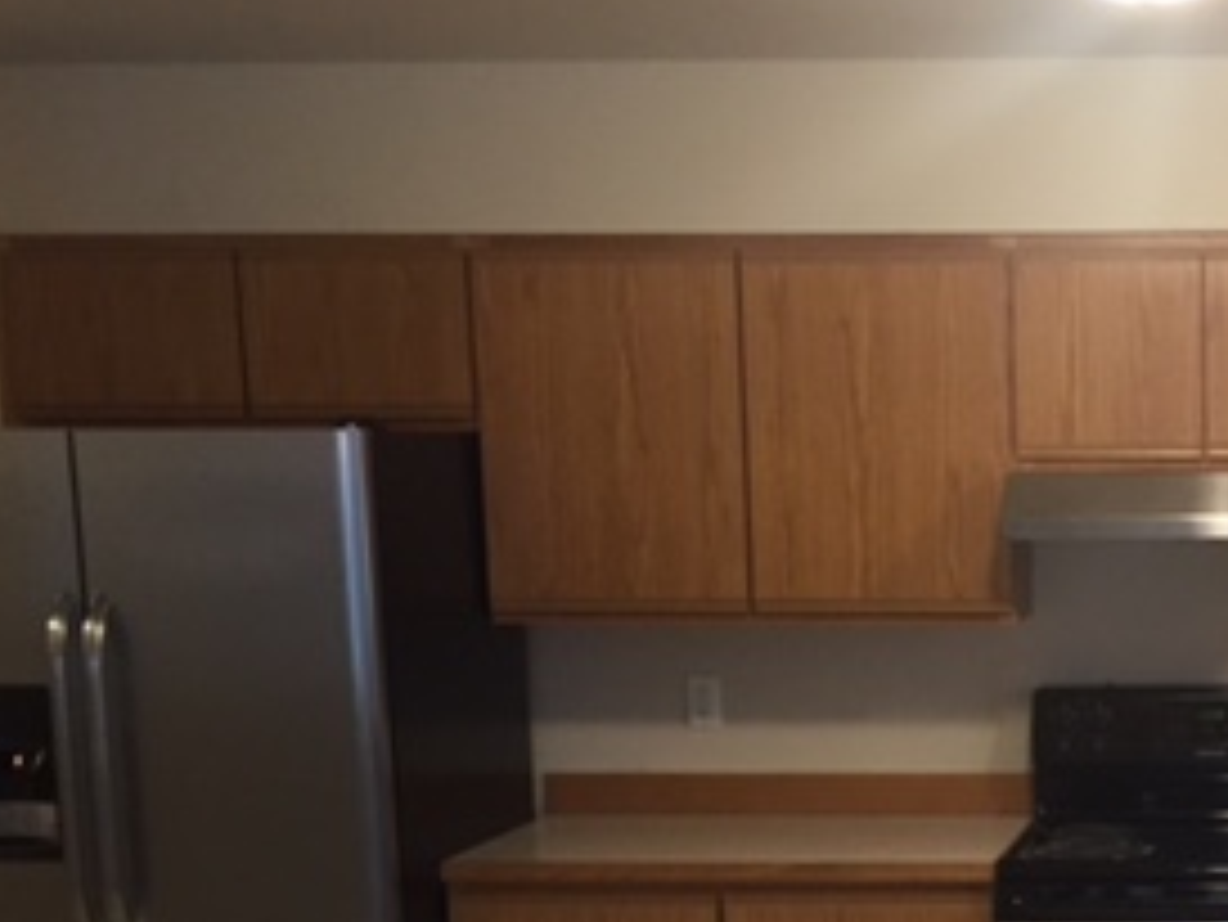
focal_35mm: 68
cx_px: 1250
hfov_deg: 26.9
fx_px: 2413
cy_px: 882
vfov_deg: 21.0
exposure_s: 1/30
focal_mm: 4.15
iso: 160
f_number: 2.2
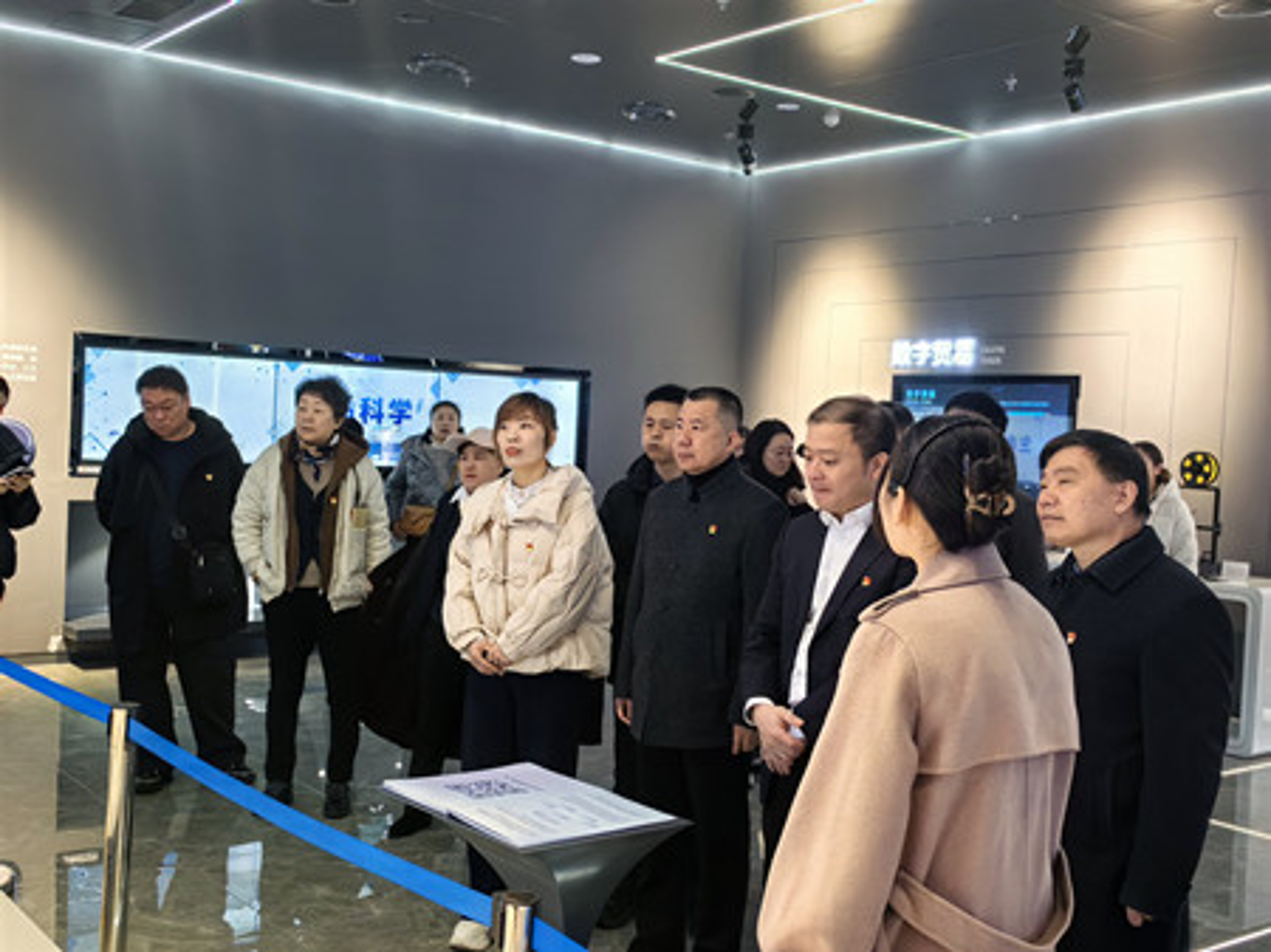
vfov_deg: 36.8
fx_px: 1431
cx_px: 636
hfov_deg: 47.9
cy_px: 476
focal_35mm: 39
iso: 160
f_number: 2
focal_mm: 5.75
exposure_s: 3
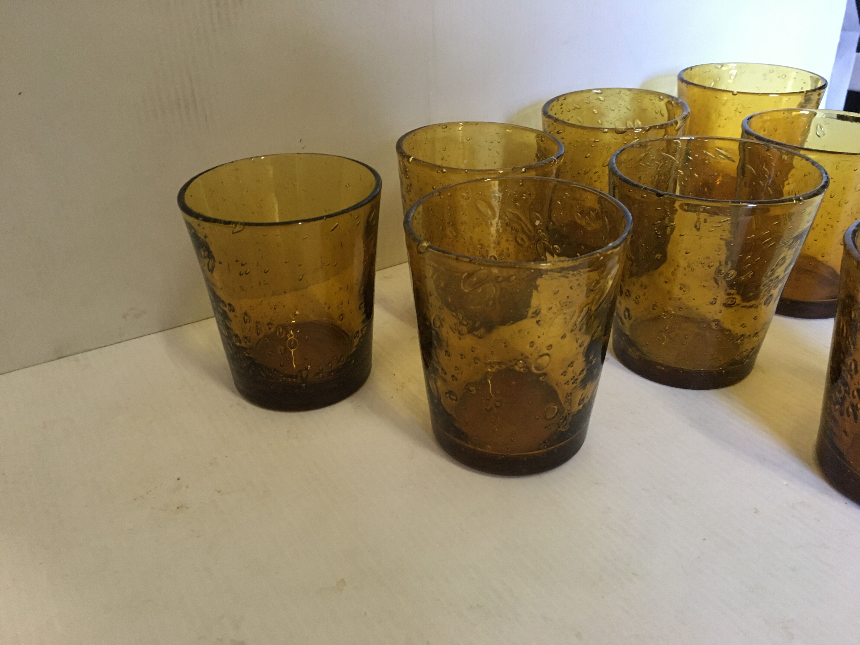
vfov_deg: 48.2
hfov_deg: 61.7
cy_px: 322
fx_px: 720
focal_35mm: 29
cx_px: 430
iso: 200
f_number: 2.2
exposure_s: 1/33
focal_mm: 4.15
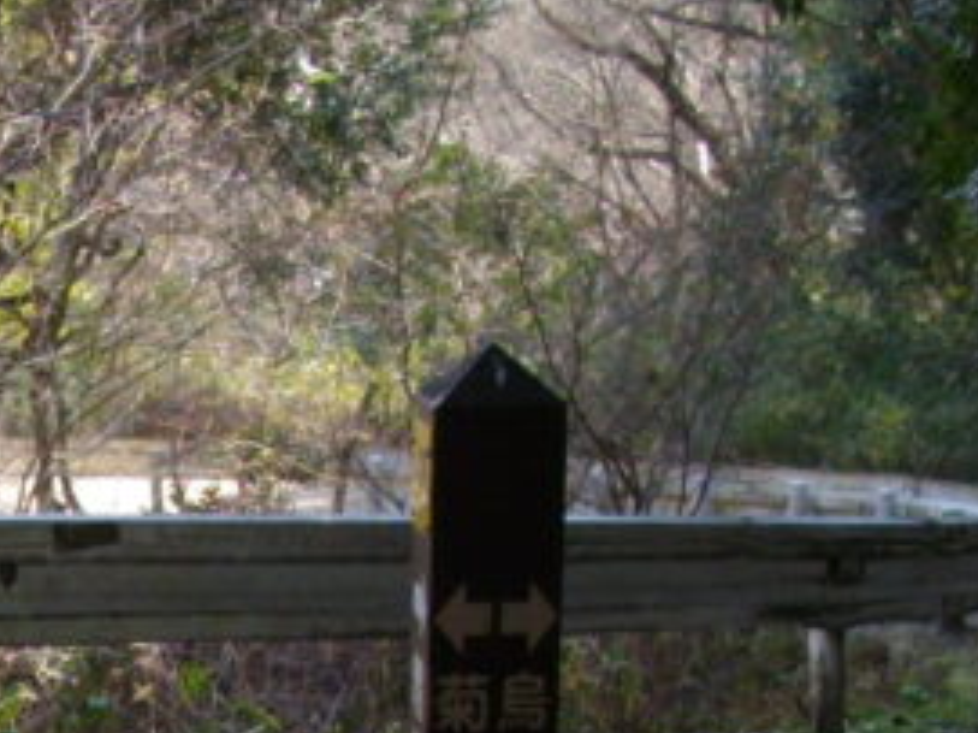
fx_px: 3954
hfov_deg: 13.4
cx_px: -444
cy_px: 921
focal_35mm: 140
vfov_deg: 10.4
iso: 100
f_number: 2.8
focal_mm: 6.2
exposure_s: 1/160
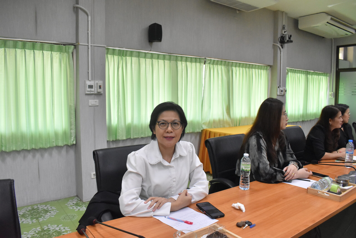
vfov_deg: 47.9
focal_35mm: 27
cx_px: 178
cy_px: 119
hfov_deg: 67.4
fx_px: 267
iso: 2500
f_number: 5.6
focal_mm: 18
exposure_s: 1/125
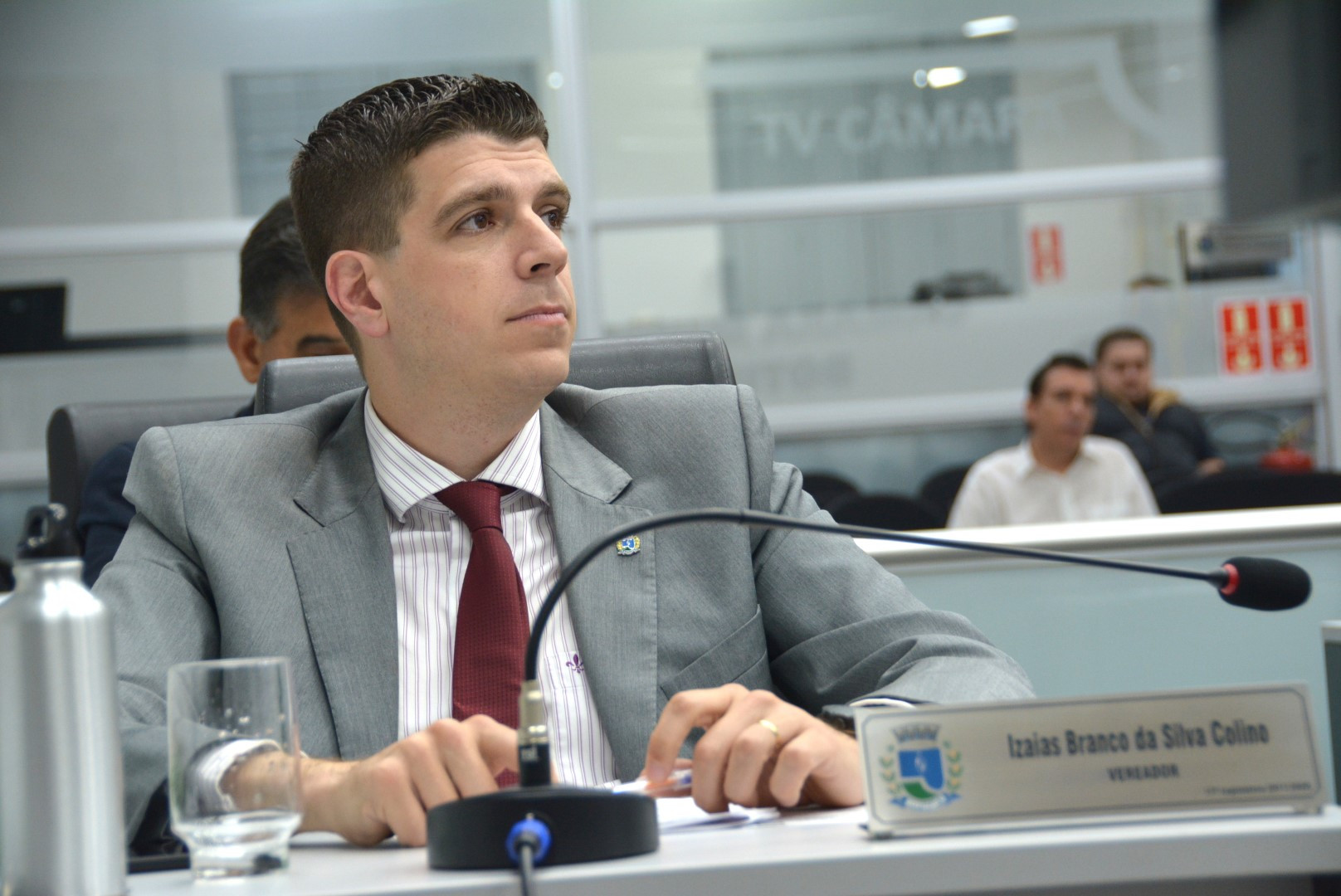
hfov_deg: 19.4
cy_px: 448
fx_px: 3914
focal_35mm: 105
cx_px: 670
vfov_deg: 13.1
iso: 800
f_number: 5
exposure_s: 1/60
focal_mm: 70
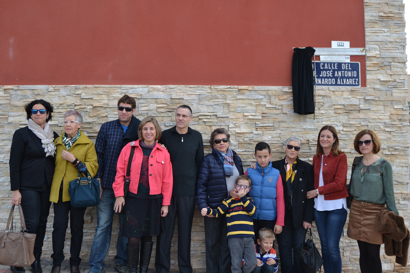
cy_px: 136
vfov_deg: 43.6
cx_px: 205
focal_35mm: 30
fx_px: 342
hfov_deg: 61.9
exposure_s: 1/125
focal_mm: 20
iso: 110
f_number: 5.6
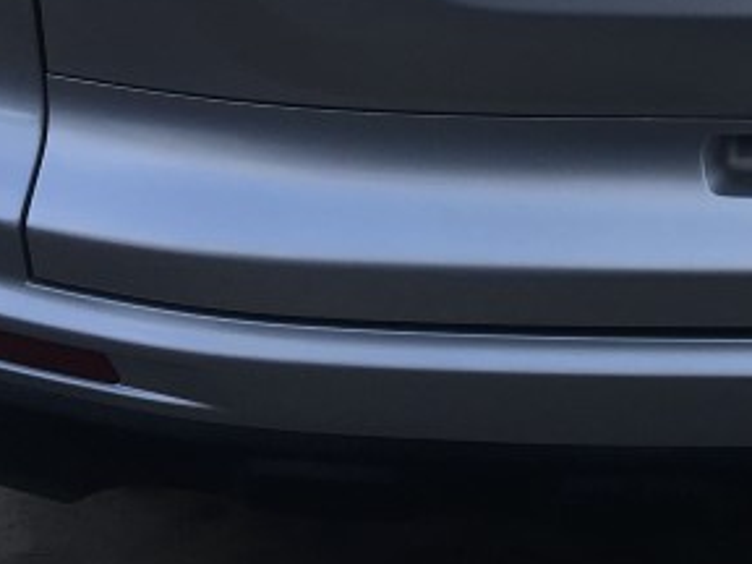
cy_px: -164
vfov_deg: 13.8
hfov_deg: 18.7
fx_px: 2238
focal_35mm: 103
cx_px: 697
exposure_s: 1/553
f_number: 2.2
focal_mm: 4.15
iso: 25
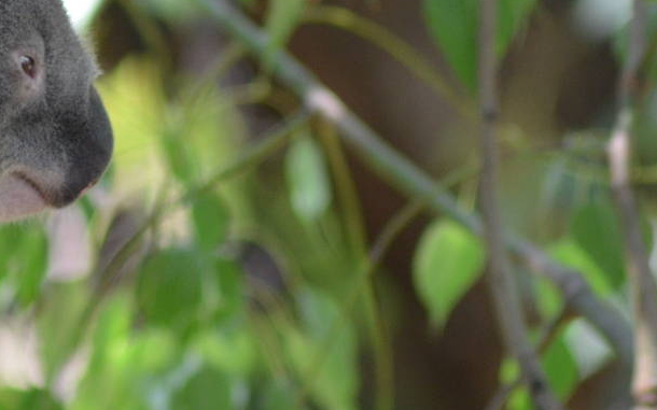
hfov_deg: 2.5
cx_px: 139
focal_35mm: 841
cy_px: 227
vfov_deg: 1.6
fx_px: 15056
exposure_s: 1/500
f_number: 4.8
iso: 1000
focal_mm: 210
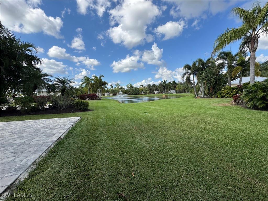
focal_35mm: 14
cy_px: 100
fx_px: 108
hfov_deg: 102.1
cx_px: 134
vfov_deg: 85.7
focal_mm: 2.22
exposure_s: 1/1536
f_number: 2.2
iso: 50
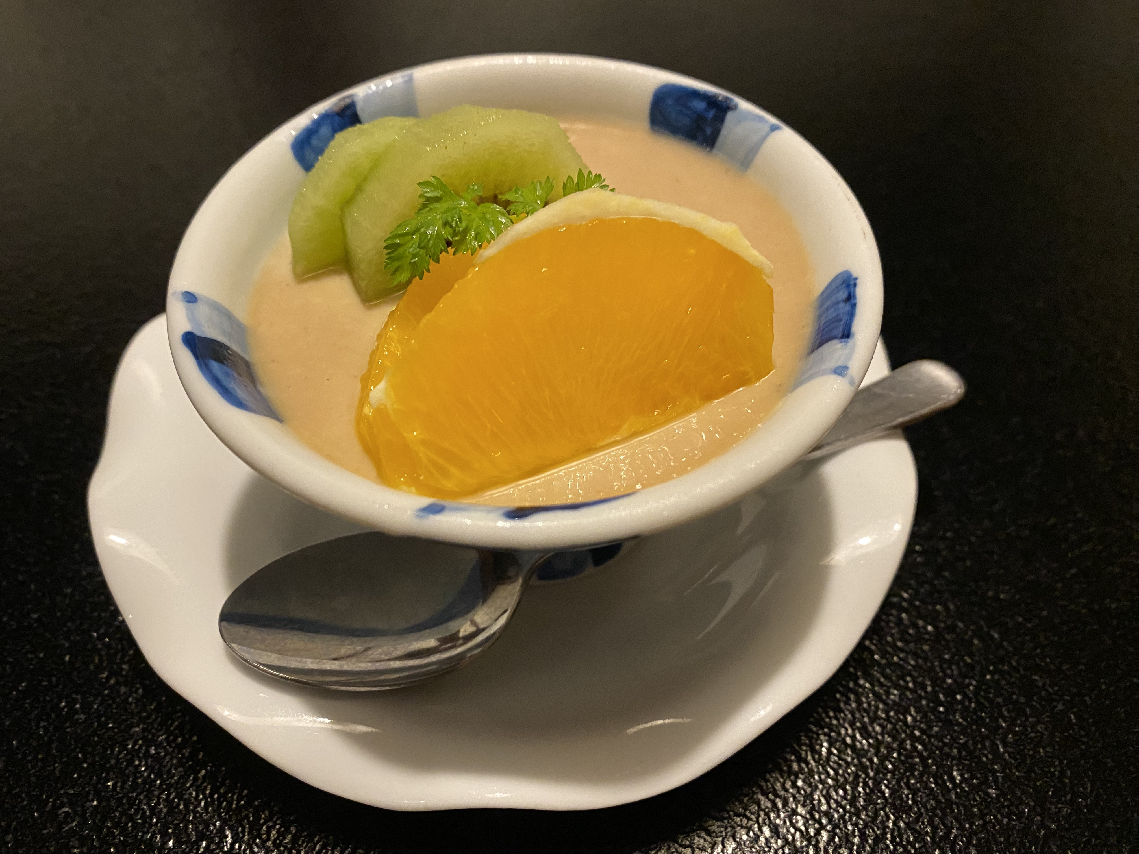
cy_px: 427
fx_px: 823
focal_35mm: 25
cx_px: 570
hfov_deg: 69.4
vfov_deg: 54.9
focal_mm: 4.25
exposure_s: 1/60
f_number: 1.8
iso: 320
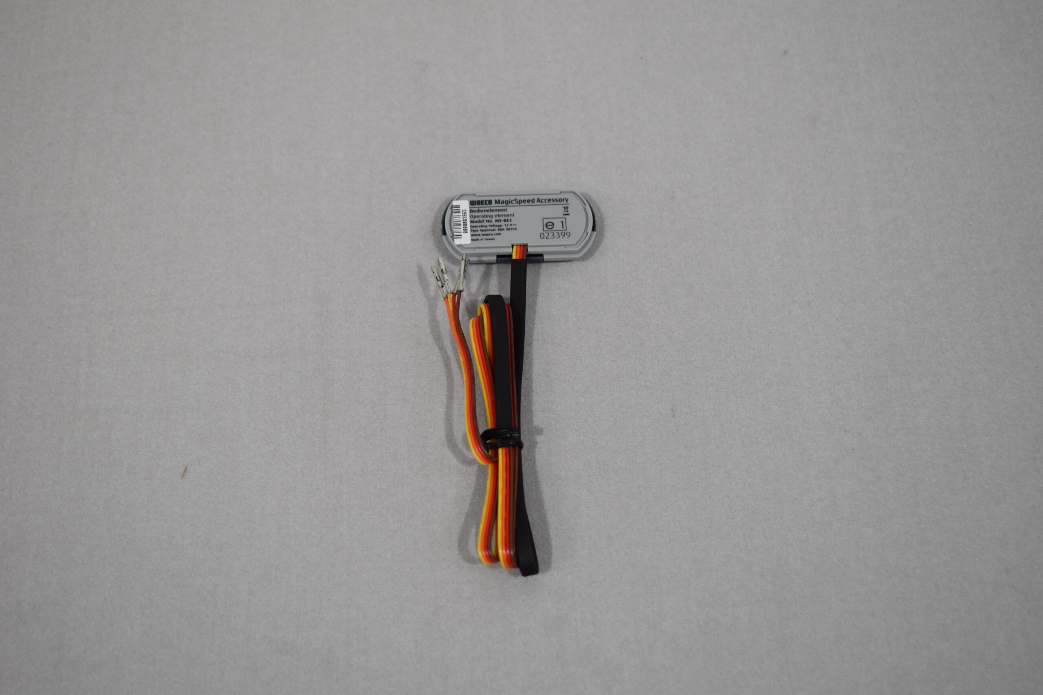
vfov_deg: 26.5
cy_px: 348
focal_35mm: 51
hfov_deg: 38.9
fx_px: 1478
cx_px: 522
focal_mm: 34
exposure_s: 1/125
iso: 360
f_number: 5.6
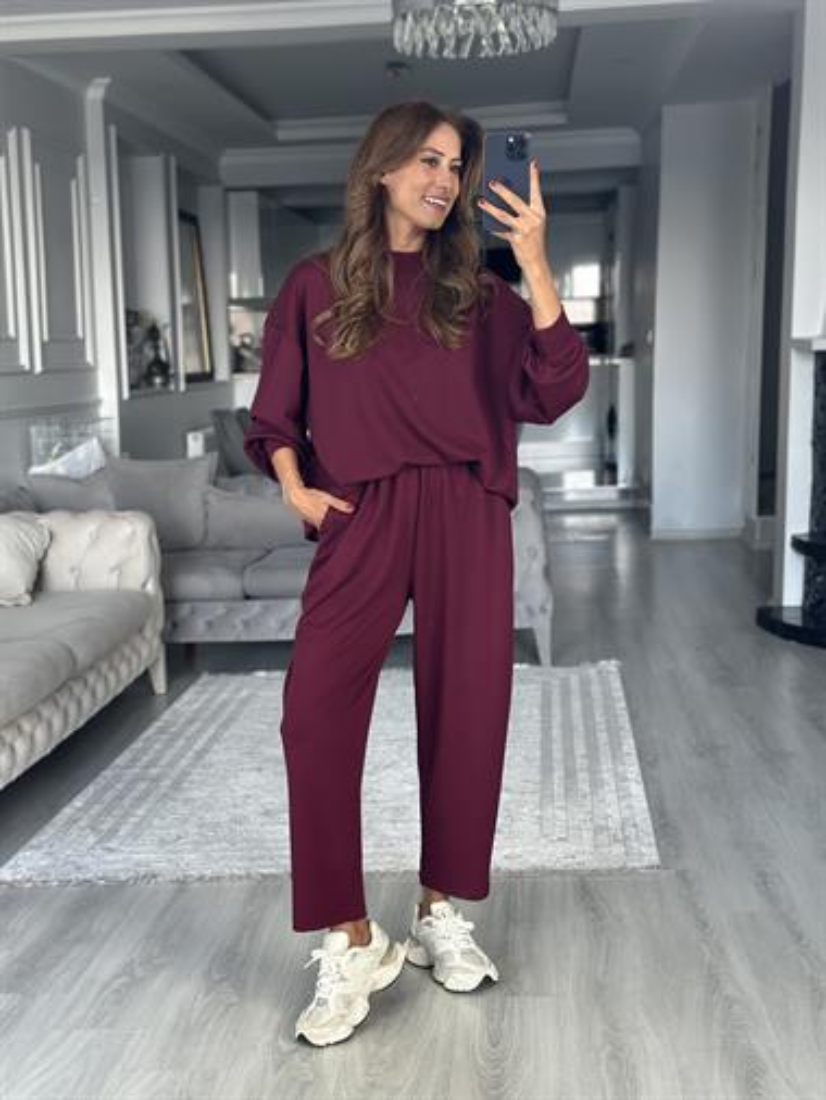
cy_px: 550
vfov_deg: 39.6
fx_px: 1526
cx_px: 413
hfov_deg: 30.3
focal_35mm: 48
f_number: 1.78
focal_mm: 6.86
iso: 160
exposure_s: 1/60
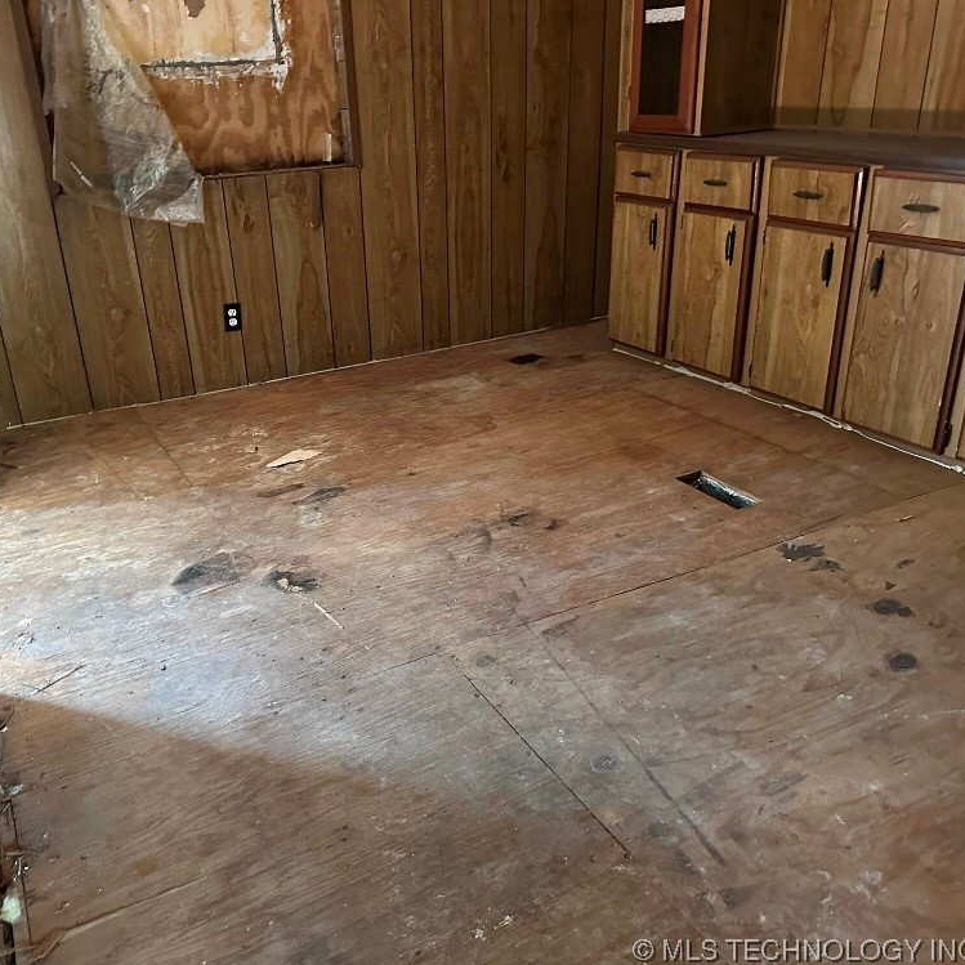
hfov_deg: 55.3
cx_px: 394
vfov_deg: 55.6
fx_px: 915
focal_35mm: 29
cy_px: 484
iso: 1000
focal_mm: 6.86
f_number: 1.78
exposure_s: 1/43
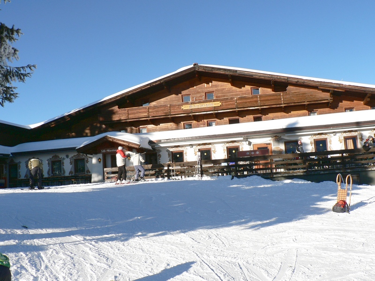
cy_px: 140
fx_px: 390
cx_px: 188
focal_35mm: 36
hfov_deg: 51.4
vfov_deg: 39.7
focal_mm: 6
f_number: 5
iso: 80
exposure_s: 1/400
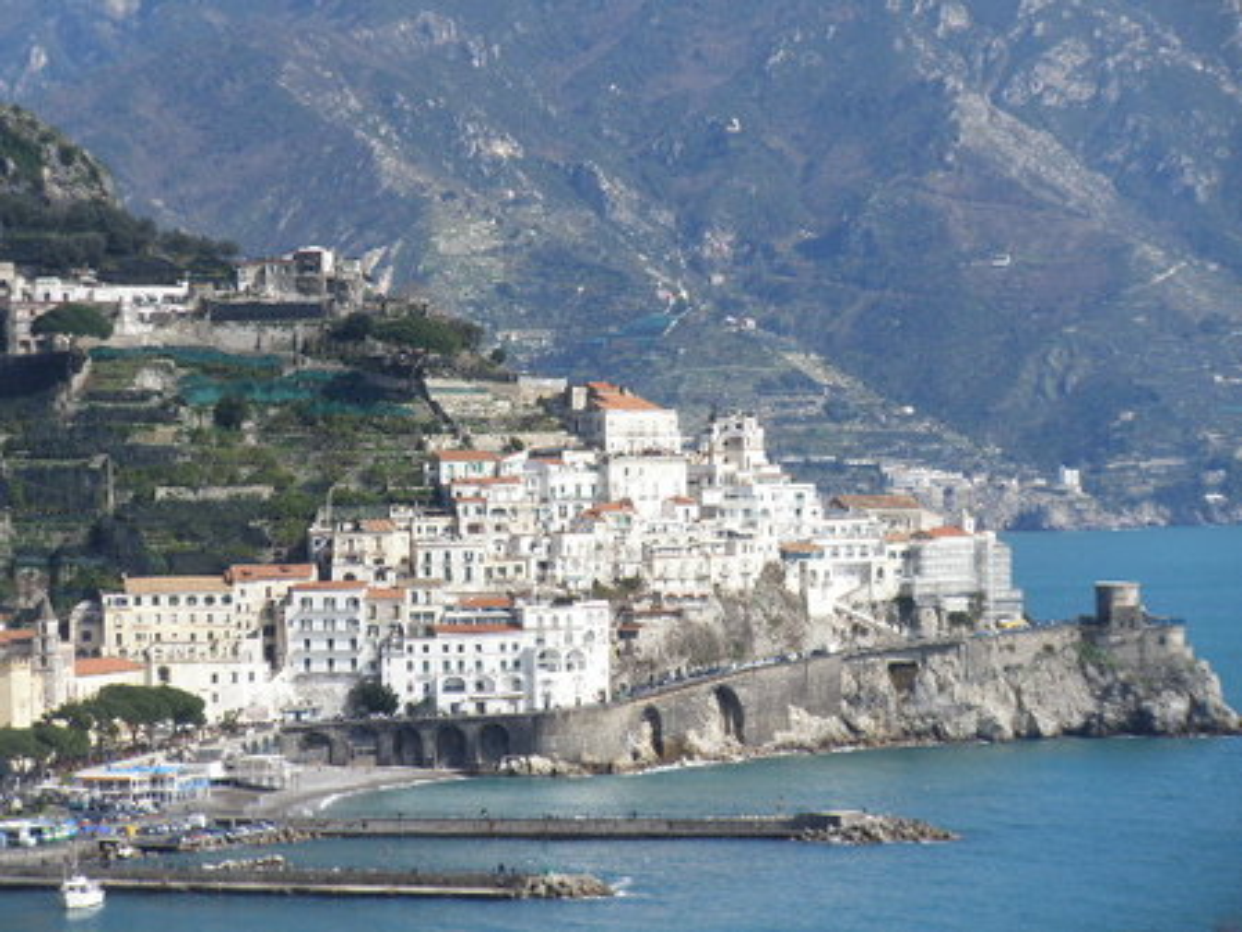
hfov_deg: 12.4
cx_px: 621
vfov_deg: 9.3
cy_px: 466
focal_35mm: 159
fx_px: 5706
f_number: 5.1
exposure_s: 1/500
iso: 64
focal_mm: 28.1
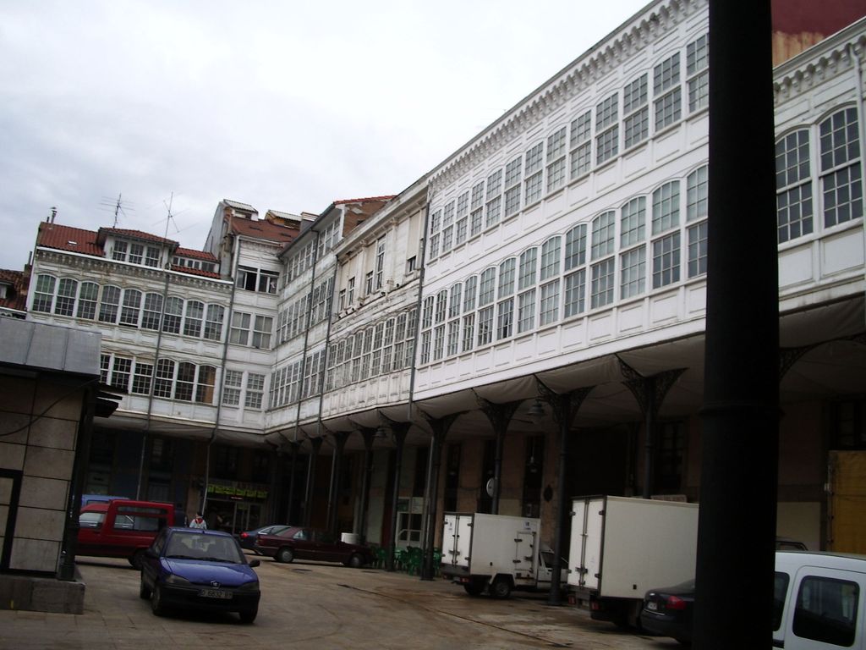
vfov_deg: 40.7
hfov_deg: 52.6
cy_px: 325
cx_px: 433
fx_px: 876
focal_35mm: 35
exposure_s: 1/200
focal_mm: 5.8
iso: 50
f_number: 4.3
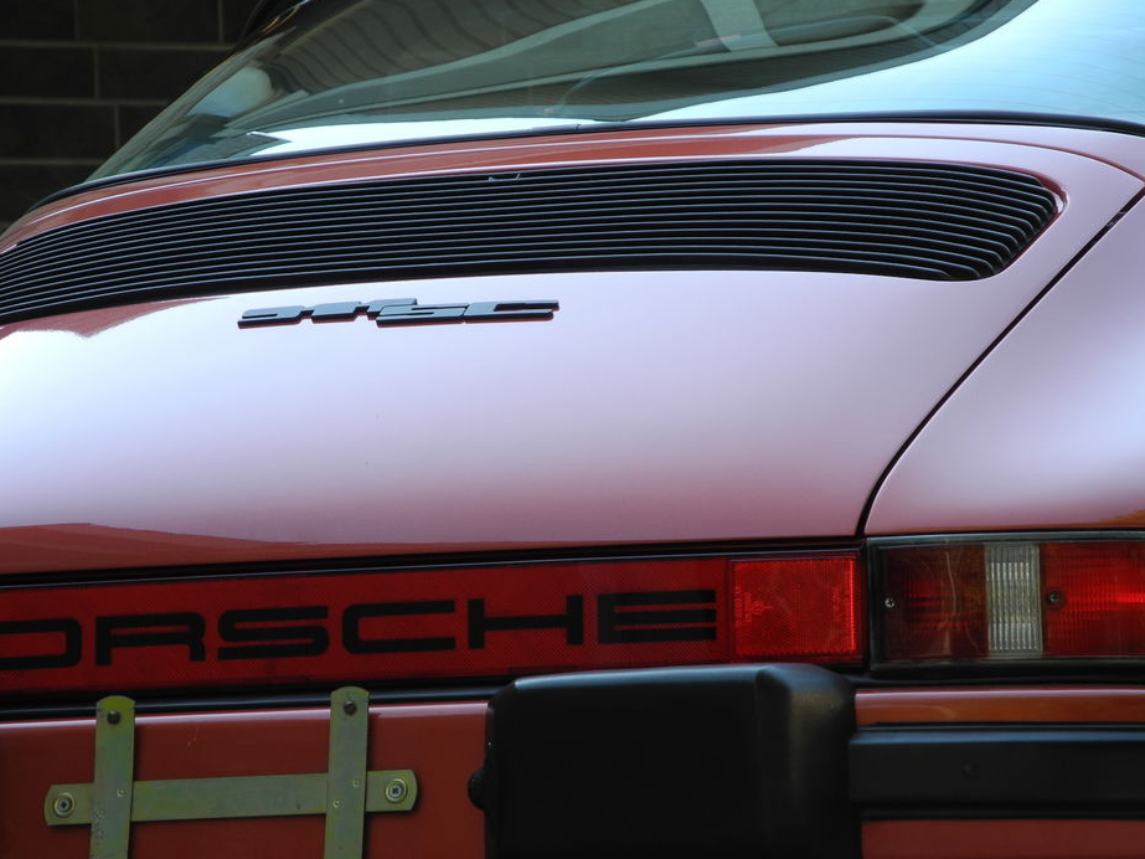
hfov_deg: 8.9
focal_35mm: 222
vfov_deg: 6.7
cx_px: 553
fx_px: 7342
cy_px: 442
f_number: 5.6
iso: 100
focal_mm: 42.6
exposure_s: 1/68
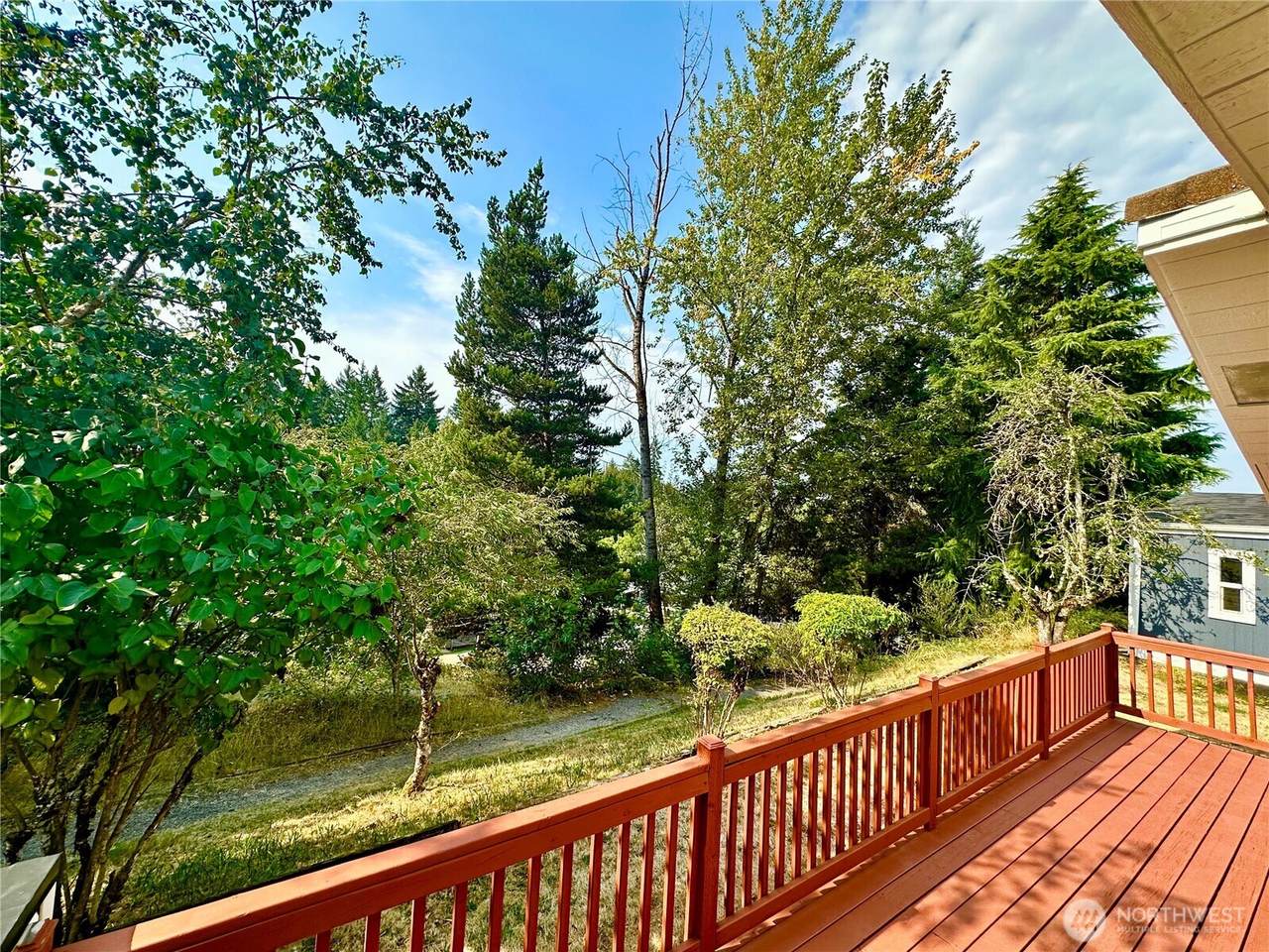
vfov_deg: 85.7
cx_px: 634
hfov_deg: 102.1
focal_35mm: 14
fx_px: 513
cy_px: 476
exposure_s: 1/940
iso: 40
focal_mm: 2.22
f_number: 2.2
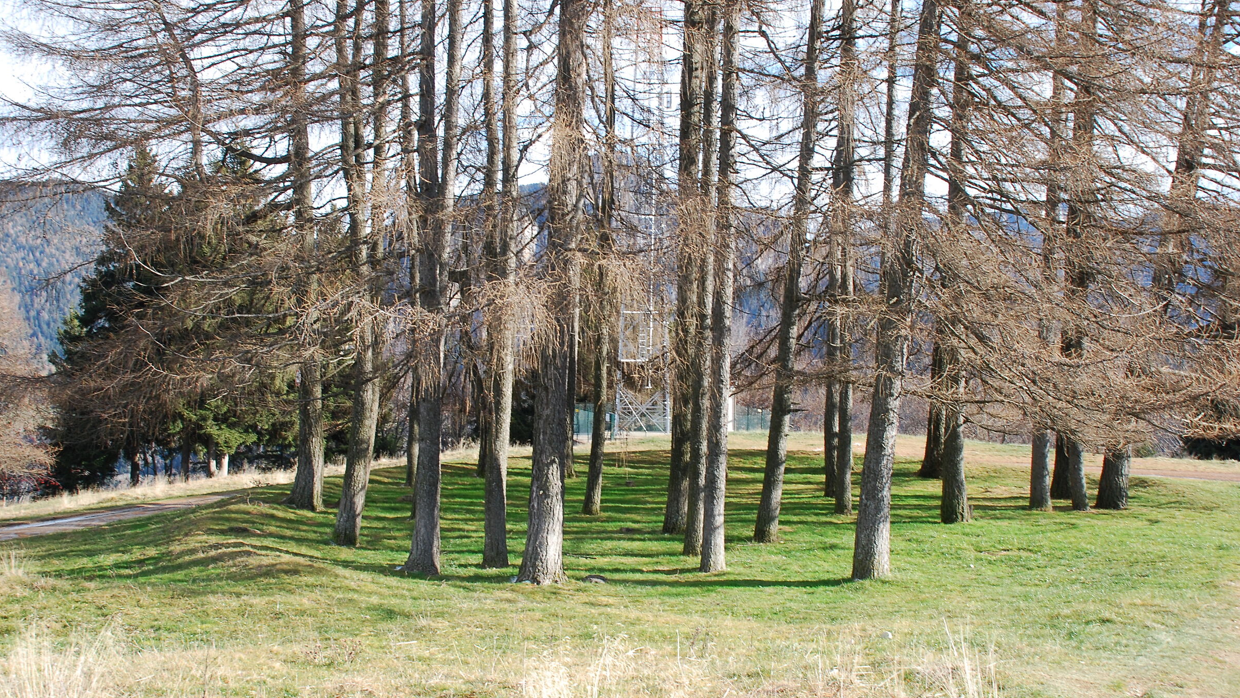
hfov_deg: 49.4
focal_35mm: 41
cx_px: 619
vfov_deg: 29.0
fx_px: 1348
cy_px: 340
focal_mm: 26
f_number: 9
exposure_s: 1/100
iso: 200
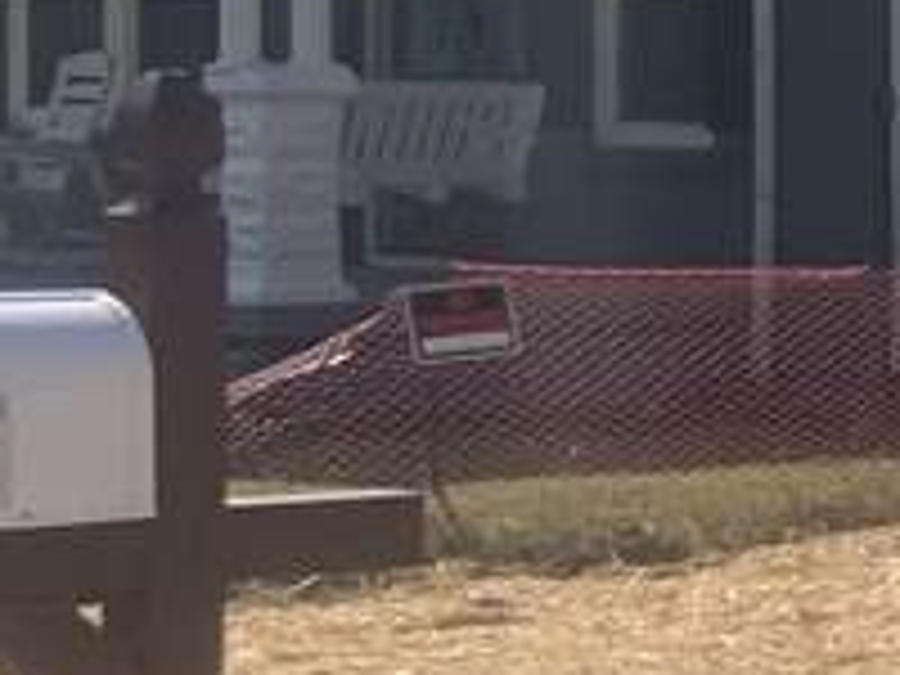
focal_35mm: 166
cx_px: 2736
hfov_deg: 9.3
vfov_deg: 8.9
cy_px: 374
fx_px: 4316
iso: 25
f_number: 1.8
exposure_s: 1/2681
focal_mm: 4.25
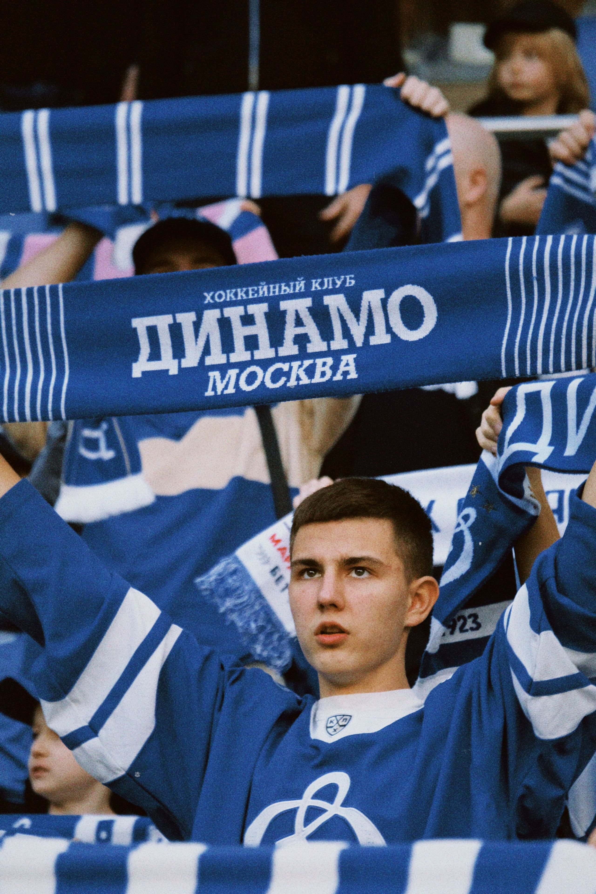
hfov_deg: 4.8
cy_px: 447
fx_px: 7176
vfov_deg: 7.1
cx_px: 298
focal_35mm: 289
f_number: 6.4
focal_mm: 192.9
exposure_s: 1/320
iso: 1250
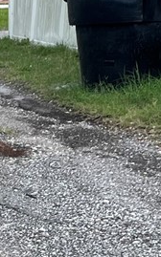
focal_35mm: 164
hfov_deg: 6.9
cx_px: -370
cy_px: 27
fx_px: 1152
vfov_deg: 12.7
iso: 50
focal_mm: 5.1
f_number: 1.6
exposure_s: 1/621
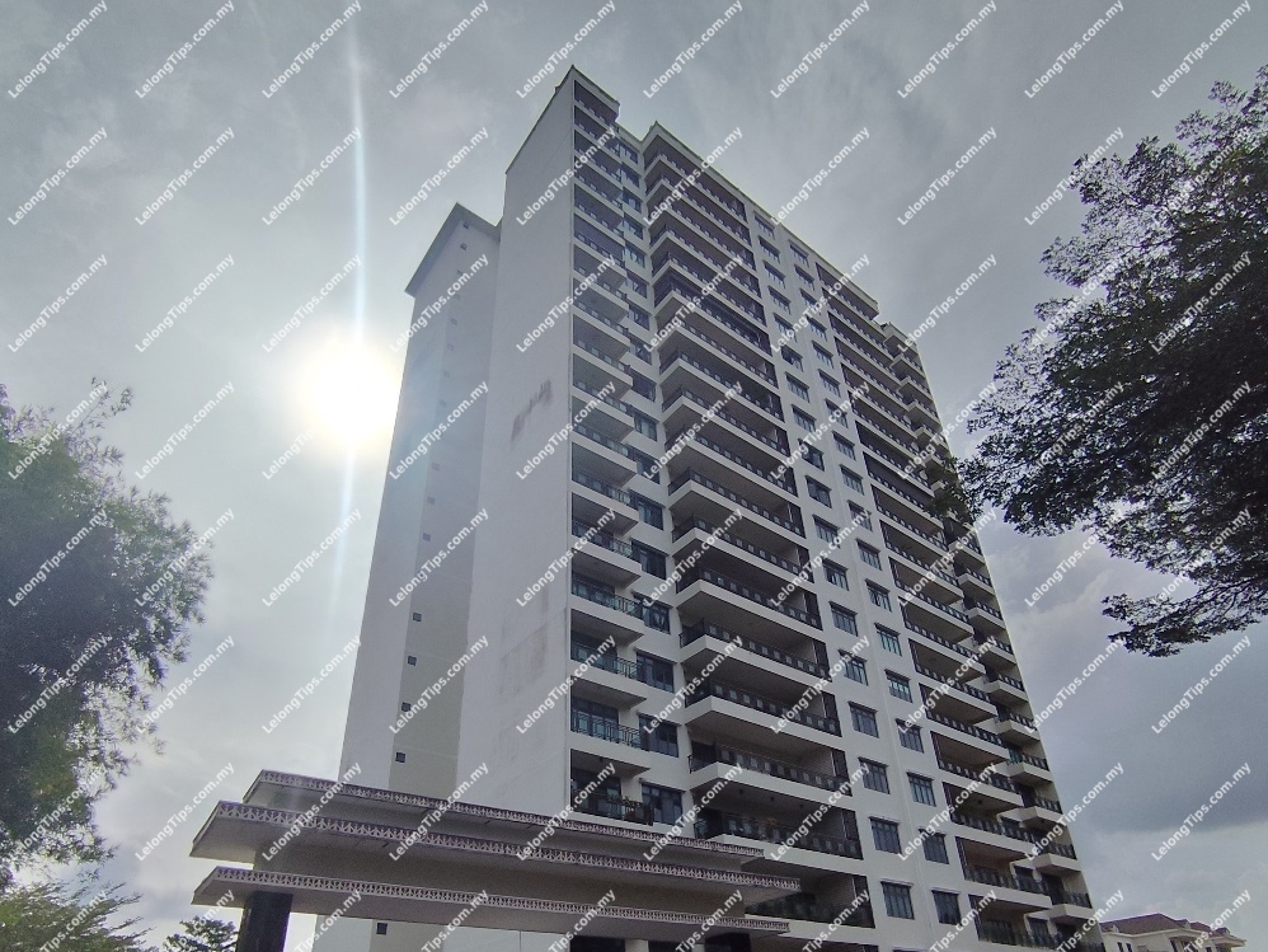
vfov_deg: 65.3
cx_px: 659
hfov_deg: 81.7
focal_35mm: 20
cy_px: 580
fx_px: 733
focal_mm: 1.65
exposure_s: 1/6049
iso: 50
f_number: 2.2
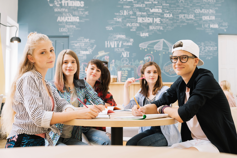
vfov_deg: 27.0
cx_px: 118
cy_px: 79
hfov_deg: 39.6
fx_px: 329
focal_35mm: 50
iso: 640
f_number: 5
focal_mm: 50
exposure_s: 1/100
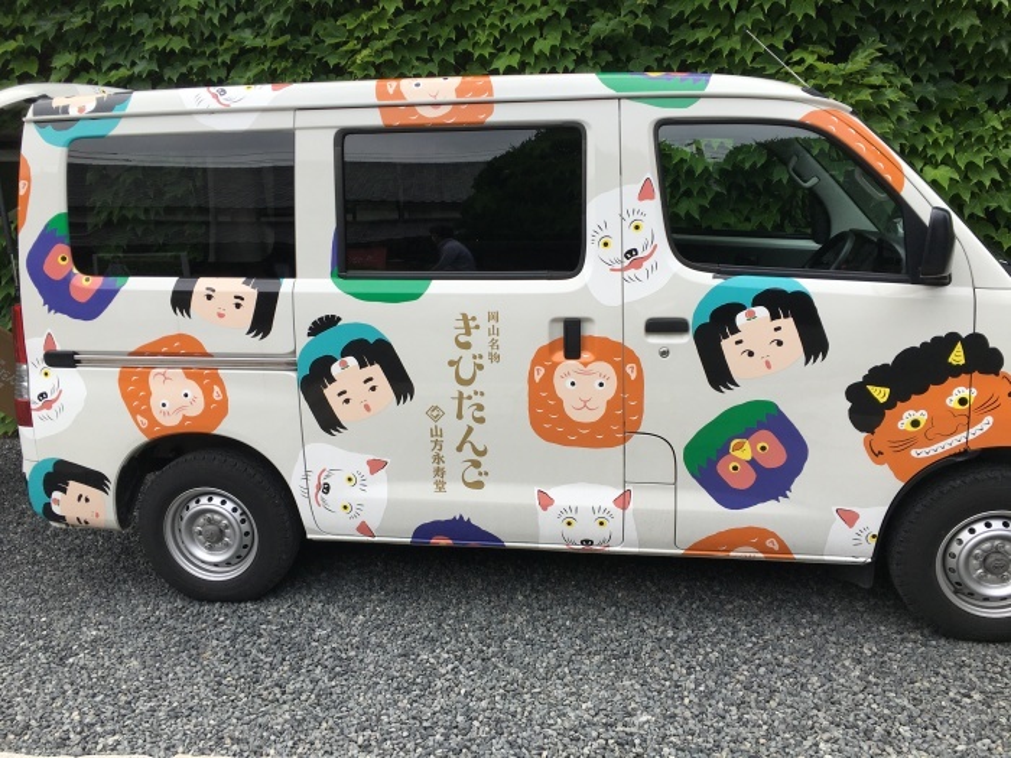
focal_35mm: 29
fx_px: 847
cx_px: 506
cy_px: 379
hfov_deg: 61.7
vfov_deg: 48.2
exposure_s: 1/610
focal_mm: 4.15
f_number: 2.2
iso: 25
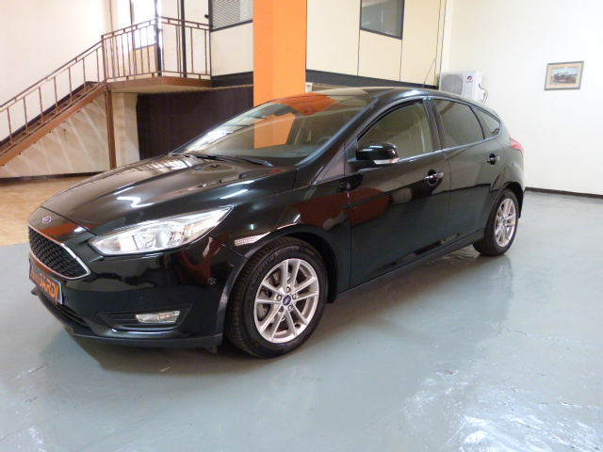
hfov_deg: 69.4
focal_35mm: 25
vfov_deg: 54.9
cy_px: 226
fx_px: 435
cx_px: 302
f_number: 2.8
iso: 400
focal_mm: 4.5
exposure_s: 1/13
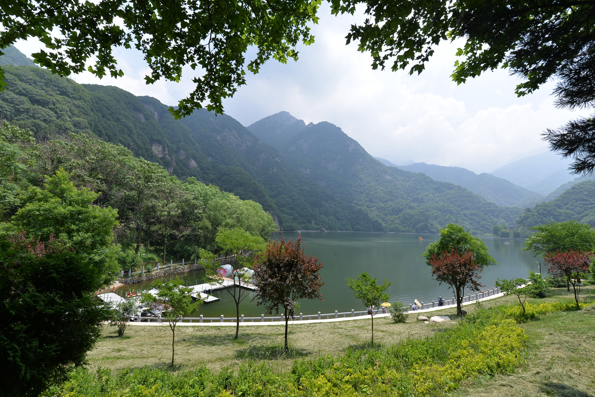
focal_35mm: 14
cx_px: 298
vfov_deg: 81.2
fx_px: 231
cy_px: 198
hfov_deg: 104.2
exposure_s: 1/125
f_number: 11
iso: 110
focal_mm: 14
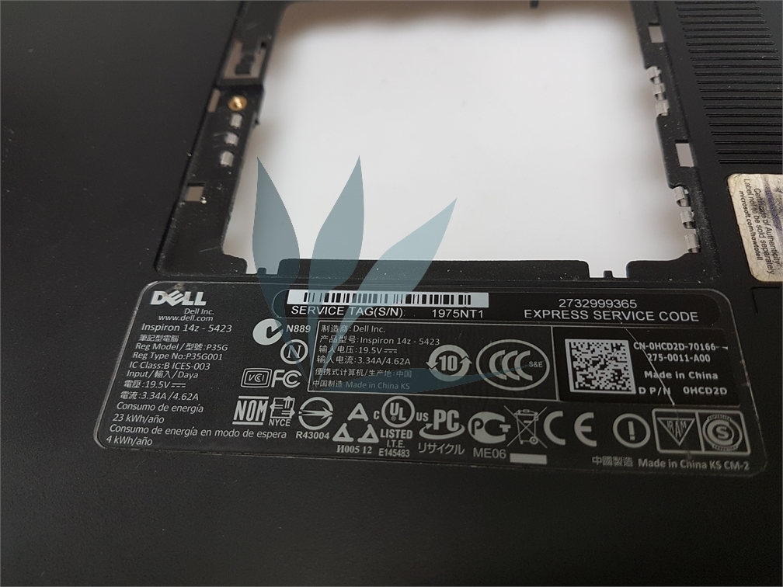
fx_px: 588
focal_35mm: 26
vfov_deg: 53.1
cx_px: 392
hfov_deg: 67.3
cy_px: 294
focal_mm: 4.2
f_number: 1.7
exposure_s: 1/50
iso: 64
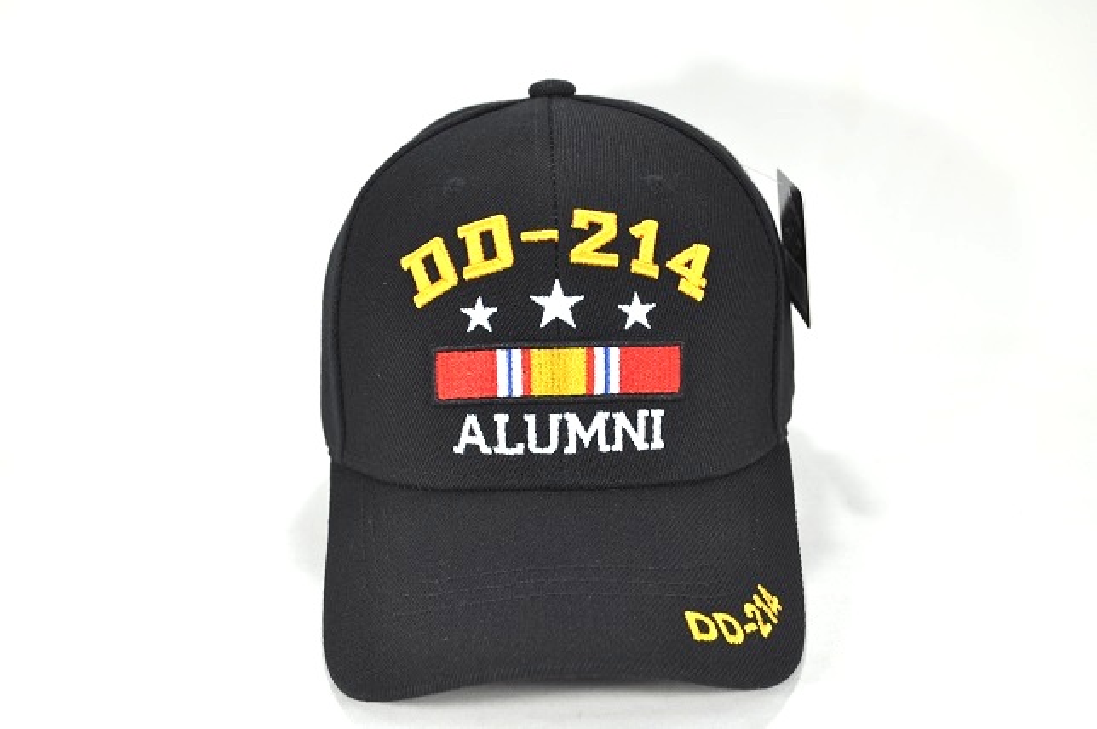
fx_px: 1279
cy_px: 364
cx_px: 548
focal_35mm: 42
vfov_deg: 31.8
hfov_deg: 46.4
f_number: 5.6
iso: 200
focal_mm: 28
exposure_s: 1/125
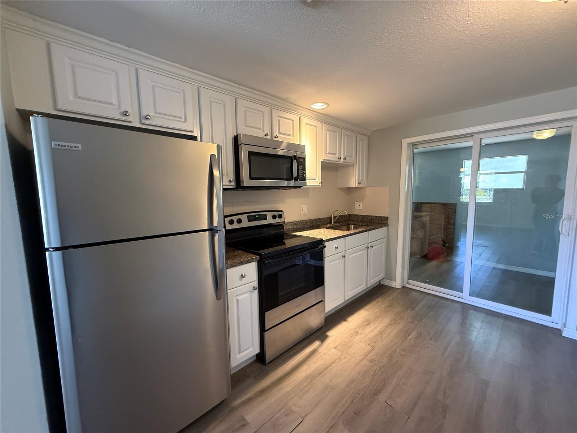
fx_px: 233
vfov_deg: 85.7
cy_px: 216
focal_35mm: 14
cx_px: 288
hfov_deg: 102.1
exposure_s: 1/60
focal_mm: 2.22
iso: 640
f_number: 2.2
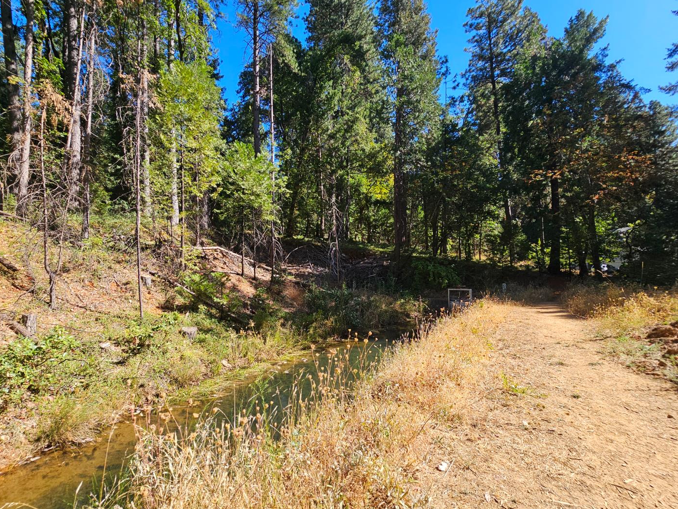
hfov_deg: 101.9
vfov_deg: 85.7
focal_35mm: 14
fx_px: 274
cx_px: 313
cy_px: 262
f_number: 2.2
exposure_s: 1/696
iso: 50
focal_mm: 2.2
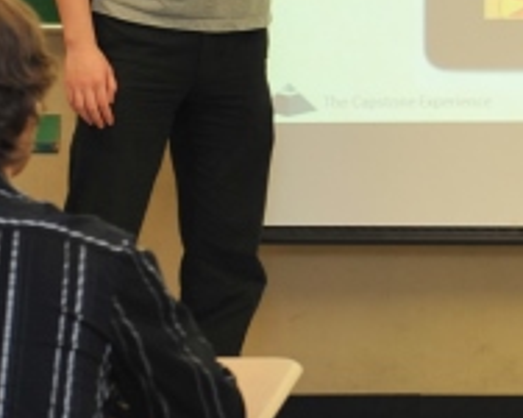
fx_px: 2938
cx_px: 698
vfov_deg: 8.1
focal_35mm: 190
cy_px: 120
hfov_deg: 10.0
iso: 450
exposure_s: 1/60
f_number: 5
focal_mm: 38
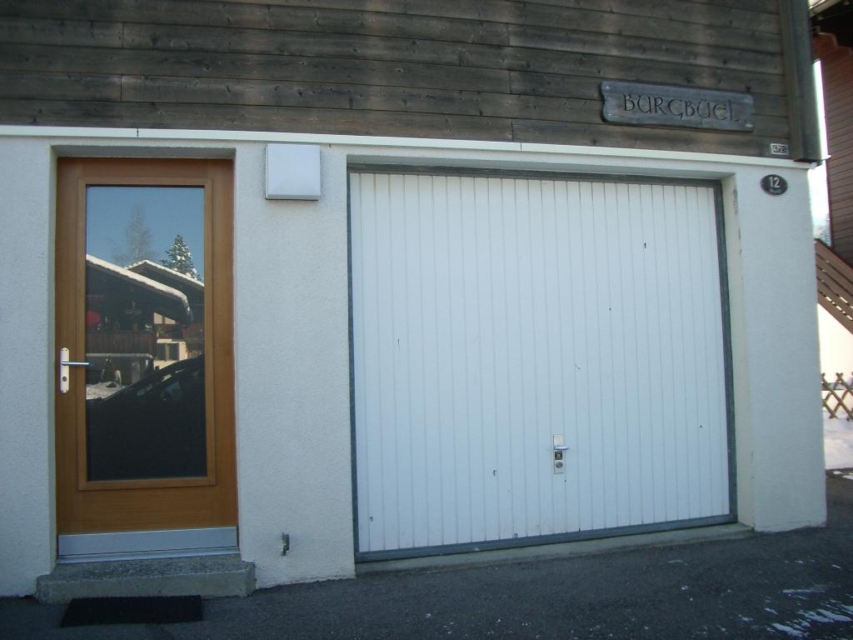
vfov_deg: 40.7
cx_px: 426
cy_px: 320
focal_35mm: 35
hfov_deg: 52.6
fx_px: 862
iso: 80
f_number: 2.6
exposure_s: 1/250
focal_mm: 5.8
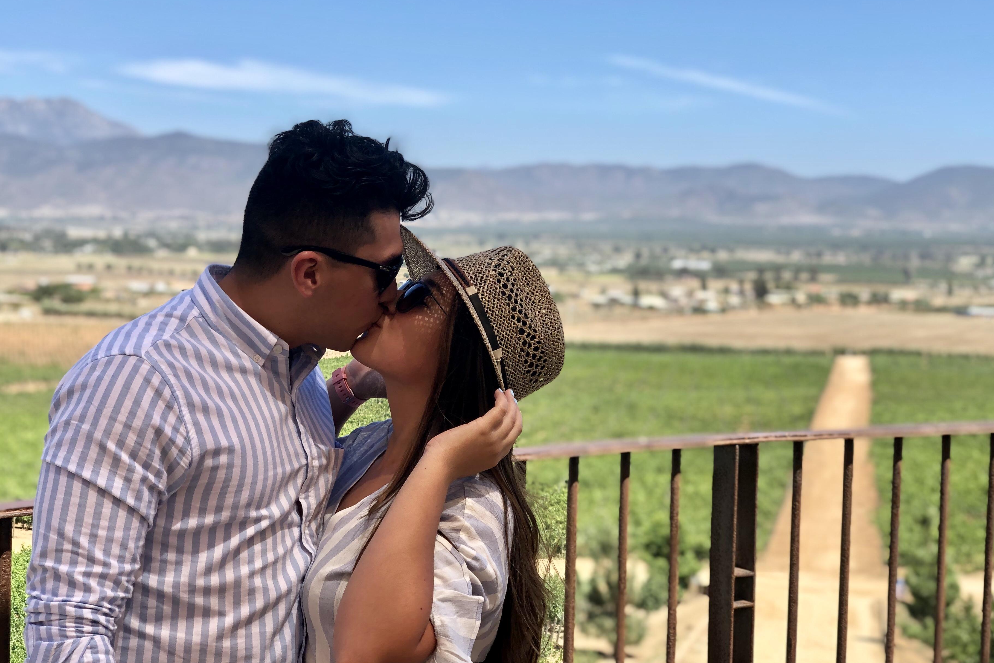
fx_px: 1657
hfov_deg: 33.4
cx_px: 476
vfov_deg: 22.6
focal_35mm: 60
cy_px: 266
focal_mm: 6
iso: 16
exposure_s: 1/393
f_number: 2.4
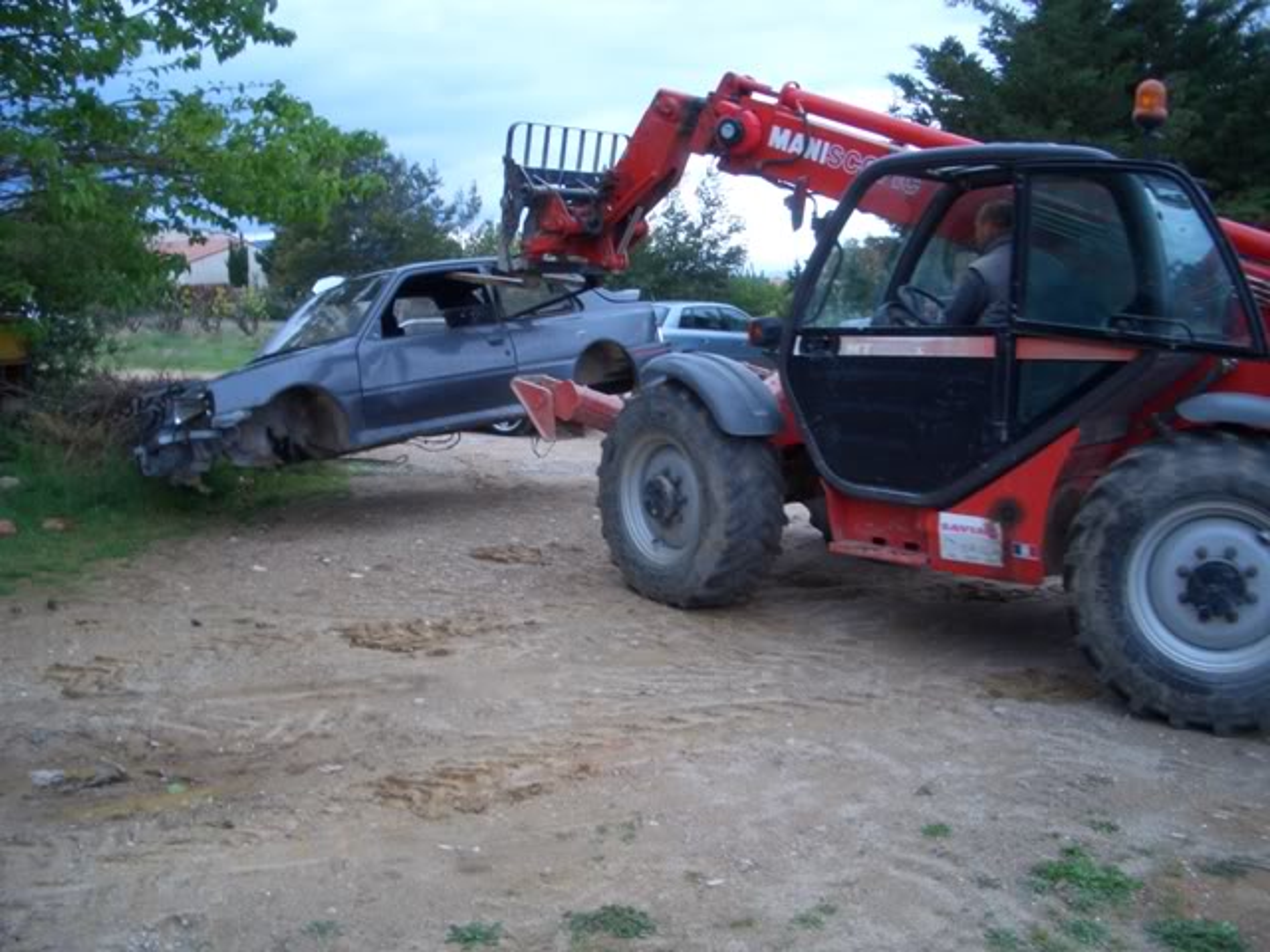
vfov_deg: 40.7
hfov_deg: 52.6
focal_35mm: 35
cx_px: 635
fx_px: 1284
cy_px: 476
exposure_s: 1/25
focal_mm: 5.8
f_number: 2.6
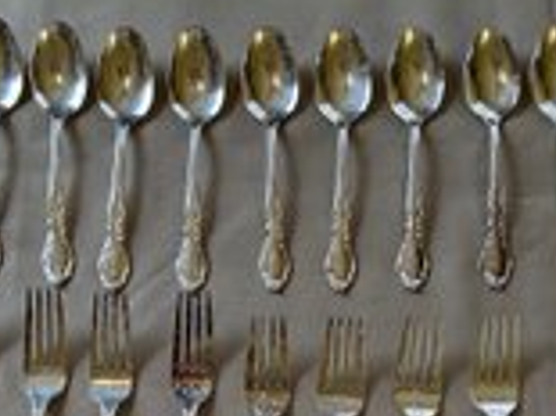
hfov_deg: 36.2
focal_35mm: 53
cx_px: 256
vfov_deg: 26.4
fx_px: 851
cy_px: 389
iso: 125
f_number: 1.78
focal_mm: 6.86
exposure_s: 1/120
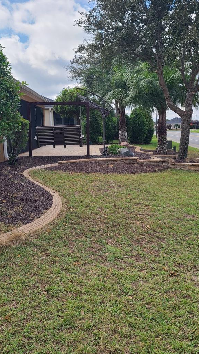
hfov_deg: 35.6
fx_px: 310
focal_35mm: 33
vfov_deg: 59.5
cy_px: 168
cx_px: 101
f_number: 1.8
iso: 40
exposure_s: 1/1597
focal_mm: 5.4
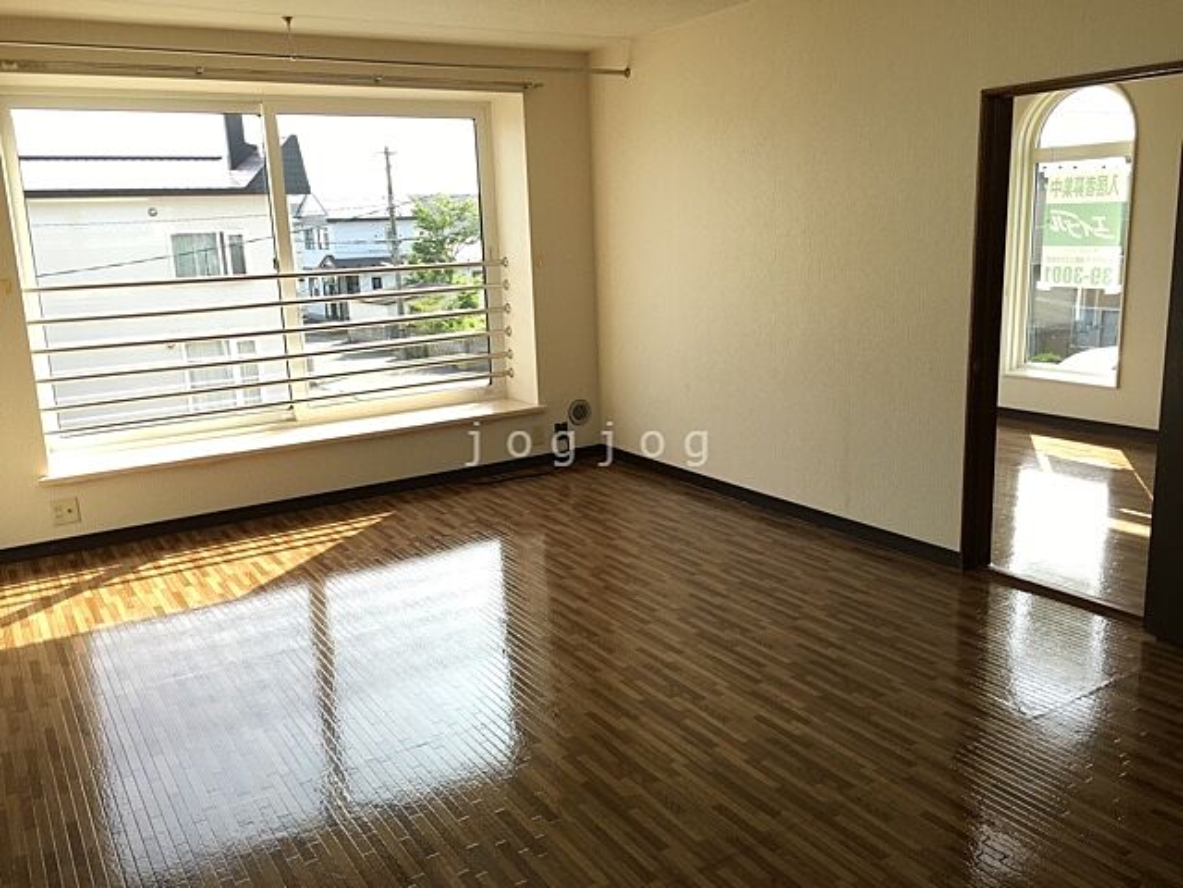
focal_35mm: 29
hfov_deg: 61.7
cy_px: 444
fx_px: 991
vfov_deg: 48.2
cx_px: 592
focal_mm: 4.15
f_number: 2.2
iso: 25
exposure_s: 1/184
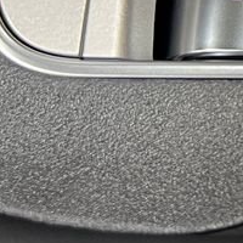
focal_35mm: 138
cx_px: 565
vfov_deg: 12.2
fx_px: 1096
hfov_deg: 10.9
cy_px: -87
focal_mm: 5.7
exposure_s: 1/52
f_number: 1.5
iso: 160
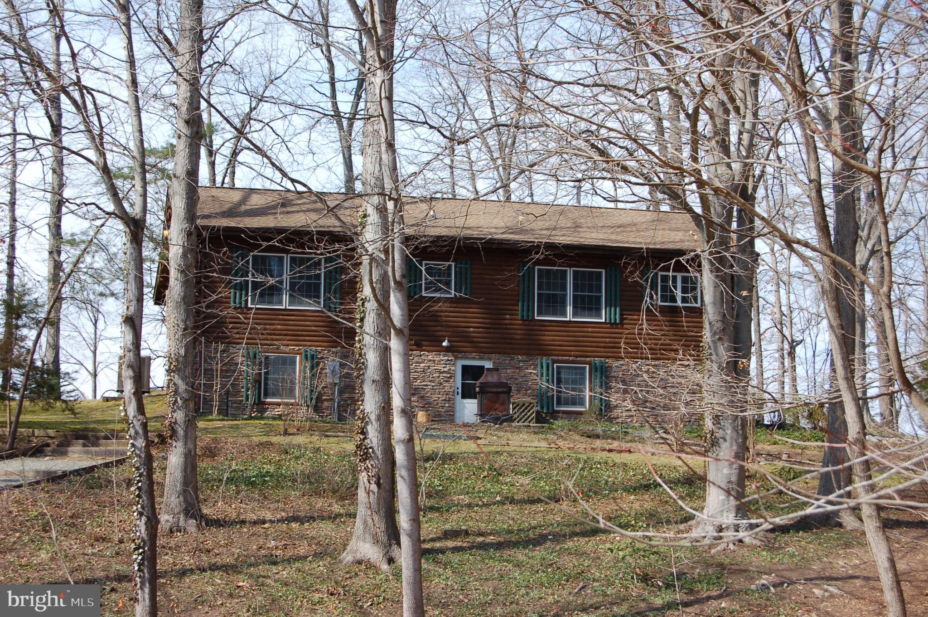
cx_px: 464
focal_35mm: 69
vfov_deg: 19.7
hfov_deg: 29.3
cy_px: 308
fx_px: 1777
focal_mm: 46
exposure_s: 1/200
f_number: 7.1
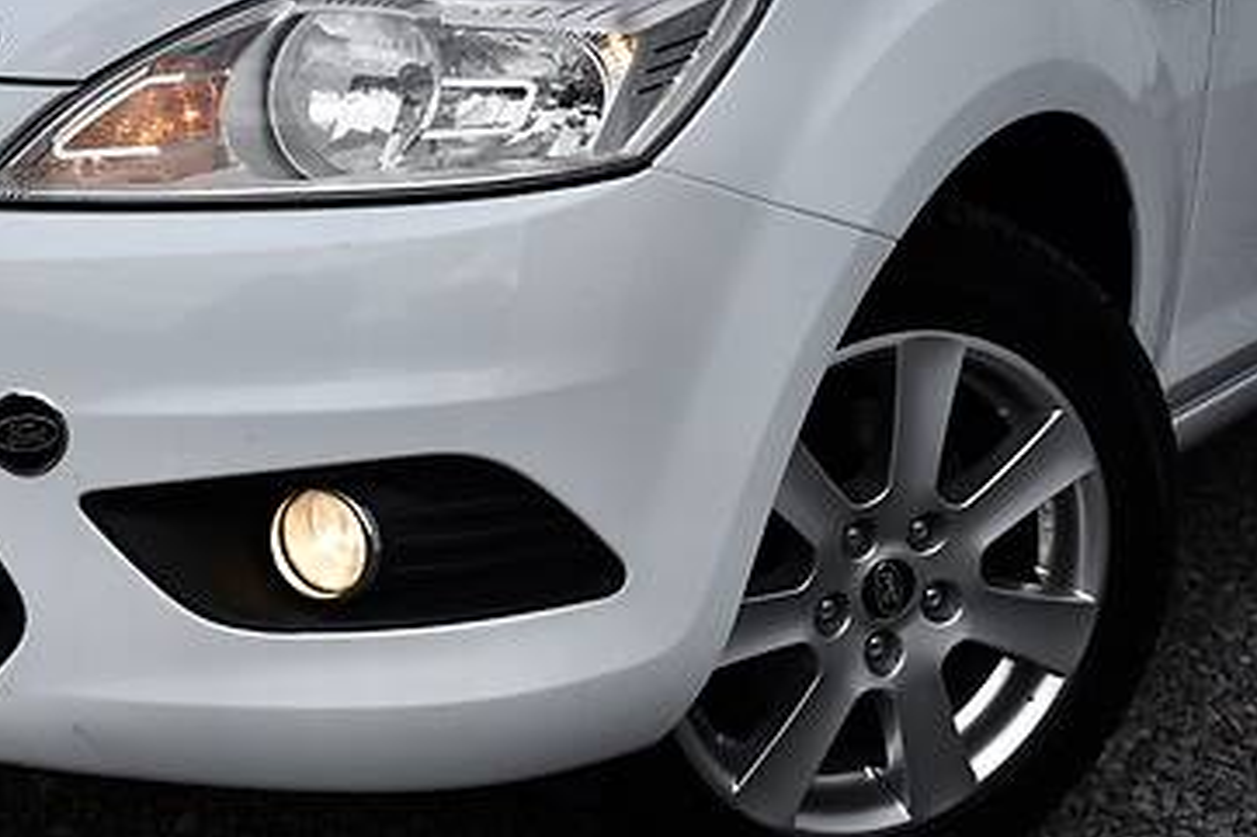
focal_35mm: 84
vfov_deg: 16.0
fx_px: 2932
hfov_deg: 24.1
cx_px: 434
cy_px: 16
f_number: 10
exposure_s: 1/400
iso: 200
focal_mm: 38
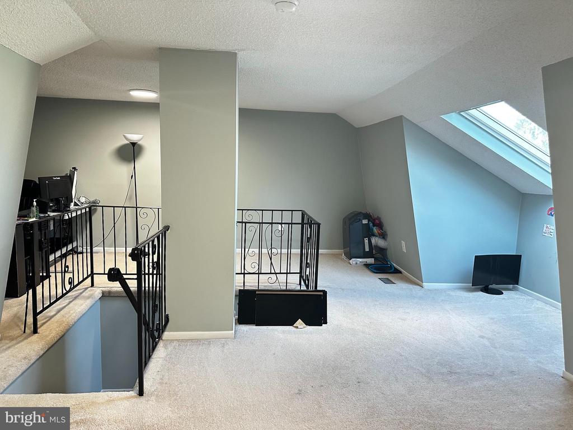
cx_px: 286
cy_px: 215
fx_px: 397
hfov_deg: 71.6
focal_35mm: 24
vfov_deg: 56.8
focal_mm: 6.86
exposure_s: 1/60
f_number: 1.78
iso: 320
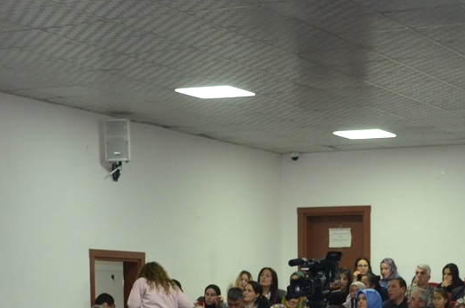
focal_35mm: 114
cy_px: 519
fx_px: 1469
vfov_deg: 11.3
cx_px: 328
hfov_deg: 17.9
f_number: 4
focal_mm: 20
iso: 800
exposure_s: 1/60
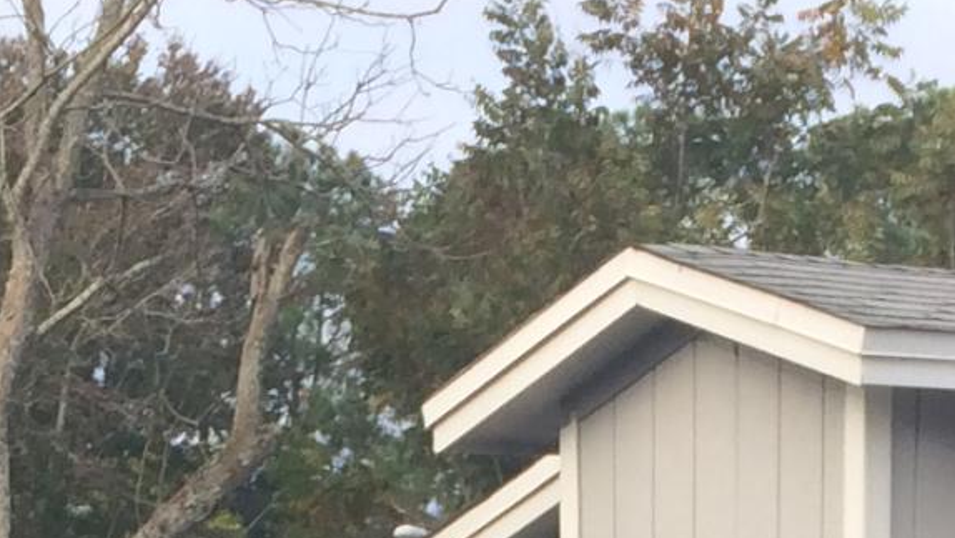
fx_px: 4179
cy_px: 1756
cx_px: 389
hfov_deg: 13.0
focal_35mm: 165
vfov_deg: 6.5
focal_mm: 4.15
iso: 32
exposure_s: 1/446
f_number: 2.2
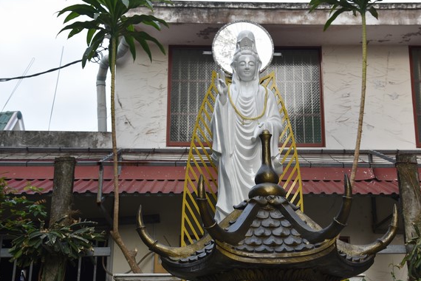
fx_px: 667
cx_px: 238
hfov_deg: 35.0
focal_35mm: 57
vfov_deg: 23.8
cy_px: 157
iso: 400
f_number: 7.1
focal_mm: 50
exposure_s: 1/200
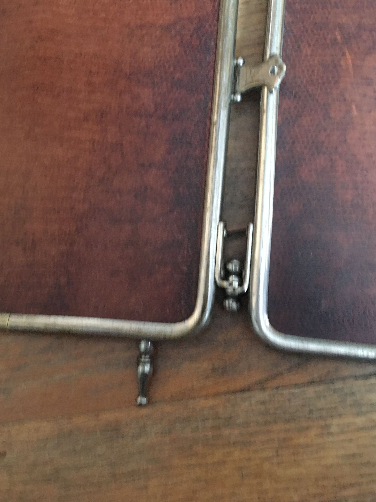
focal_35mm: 33
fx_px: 478
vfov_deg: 55.2
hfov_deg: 42.9
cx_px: 193
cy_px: 221
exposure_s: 1/4
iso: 100
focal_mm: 4.15
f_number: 2.2
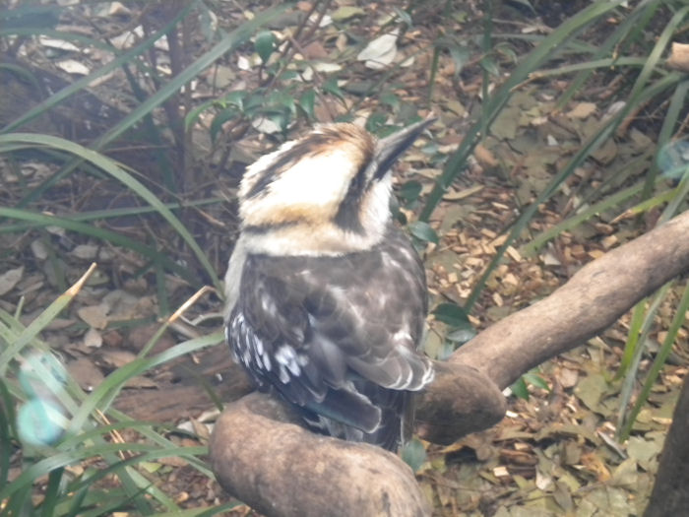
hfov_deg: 18.7
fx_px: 2090
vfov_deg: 14.1
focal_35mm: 105
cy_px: 258
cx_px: 344
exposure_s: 1/25
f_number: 5.9
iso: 400
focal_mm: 18.9
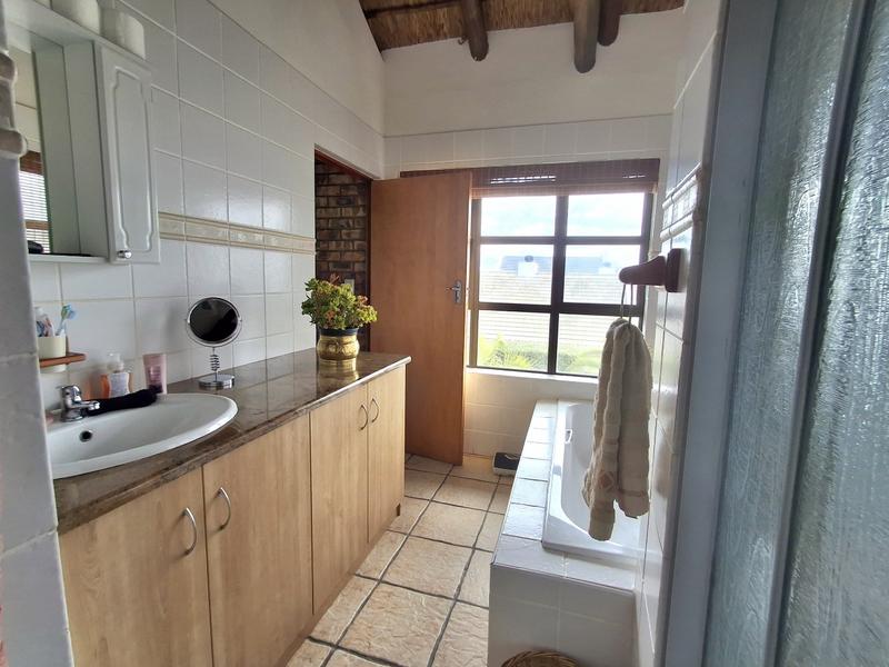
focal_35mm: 16
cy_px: 334
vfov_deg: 78.1
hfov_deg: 94.5
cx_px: 444
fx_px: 411
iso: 40
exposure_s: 1/175
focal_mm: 1.64
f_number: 2.2
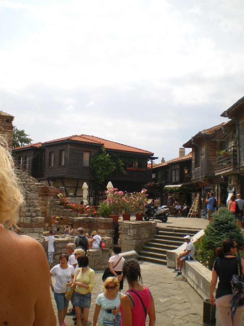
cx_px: 122
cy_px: 163
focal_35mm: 36
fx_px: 338
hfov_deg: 39.7
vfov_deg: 51.4
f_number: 4.6
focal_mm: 6.3
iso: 50
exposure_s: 1/500
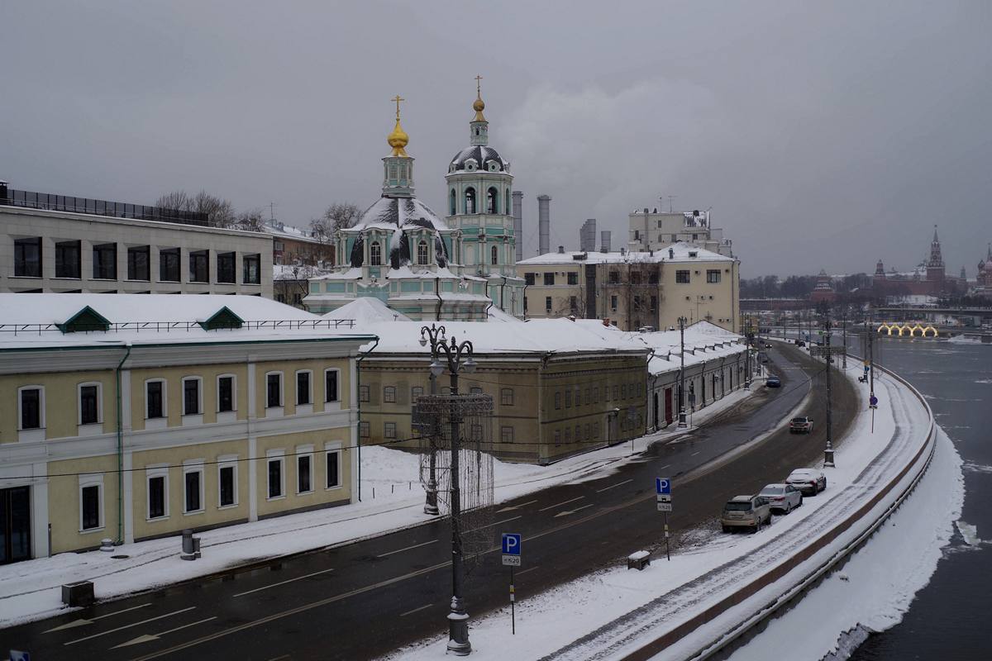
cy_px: 330
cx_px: 496
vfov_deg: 31.2
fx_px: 1185
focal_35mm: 43
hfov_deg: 45.4
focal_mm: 43
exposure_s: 1/200
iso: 100
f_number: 4
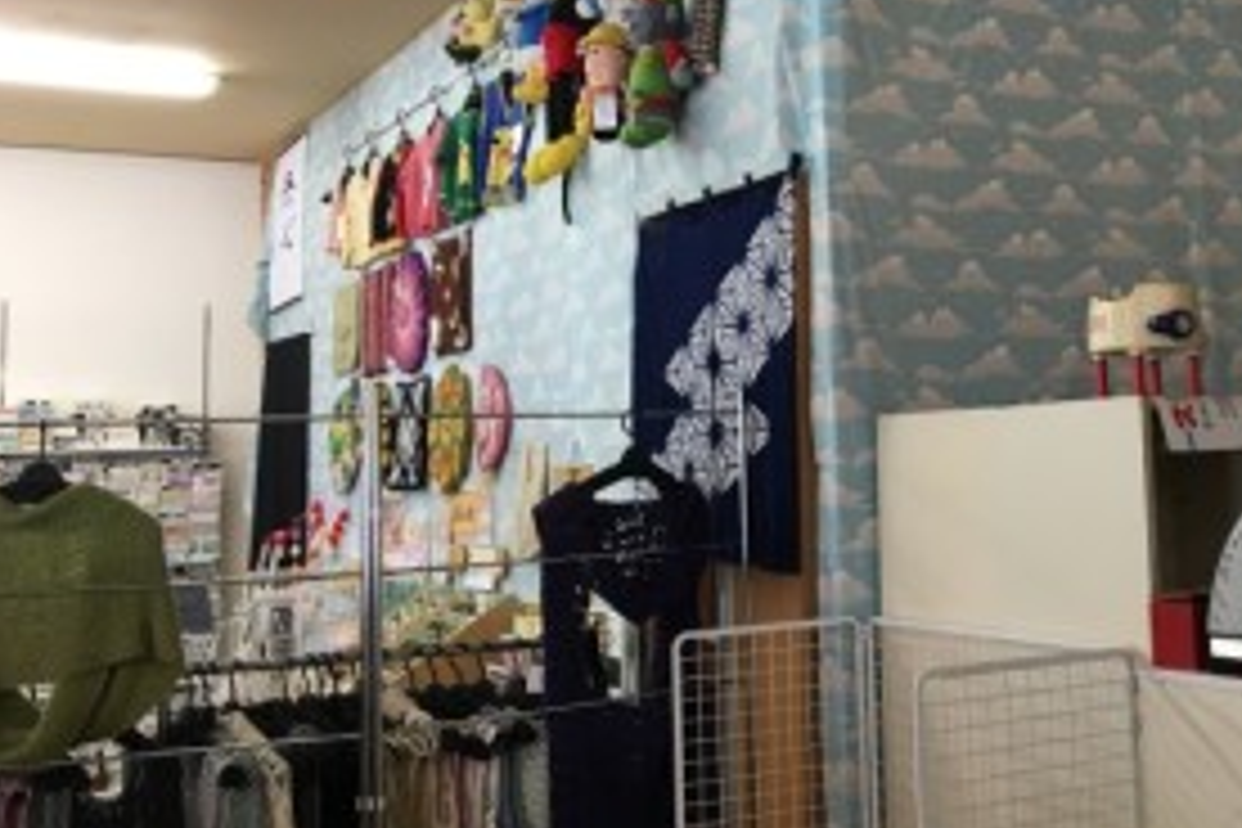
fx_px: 1621
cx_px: 914
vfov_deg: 28.5
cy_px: 299
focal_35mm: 47
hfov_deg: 40.9
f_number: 2.2
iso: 40
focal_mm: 4.15
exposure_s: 1/30
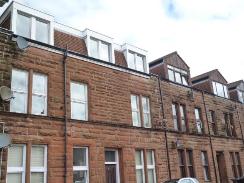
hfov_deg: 45.8
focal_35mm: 41
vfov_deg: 35.1
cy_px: 92
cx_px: 122
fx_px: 289
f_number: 3.7
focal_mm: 7.3
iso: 160
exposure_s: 1/400
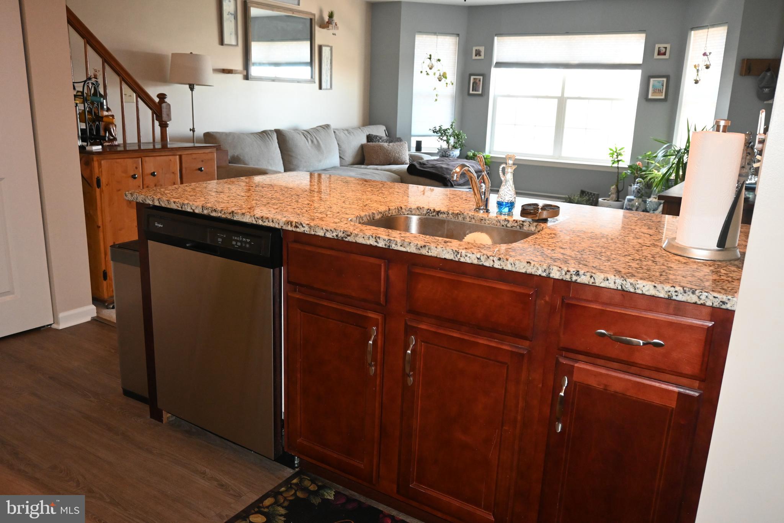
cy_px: 262
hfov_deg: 63.2
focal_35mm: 29
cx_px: 392
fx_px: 637
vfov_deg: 44.6
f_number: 3.8
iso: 2000
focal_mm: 19.5
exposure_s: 1/60
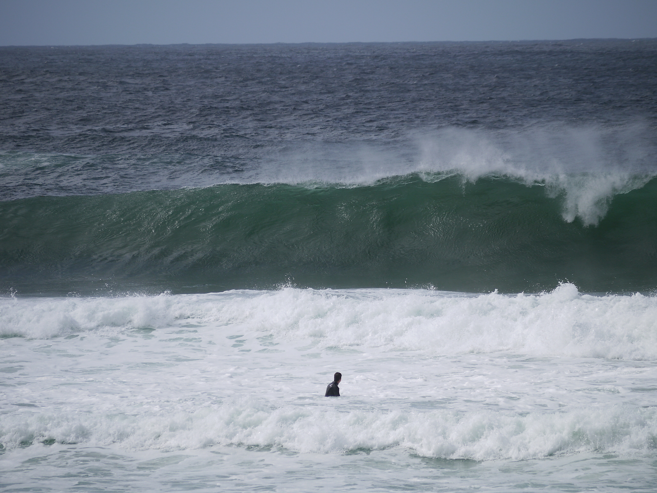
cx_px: 328
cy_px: 246
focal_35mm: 400
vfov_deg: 3.7
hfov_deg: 5.0
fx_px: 7592
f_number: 7.1
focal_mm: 200
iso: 100
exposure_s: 1/1000
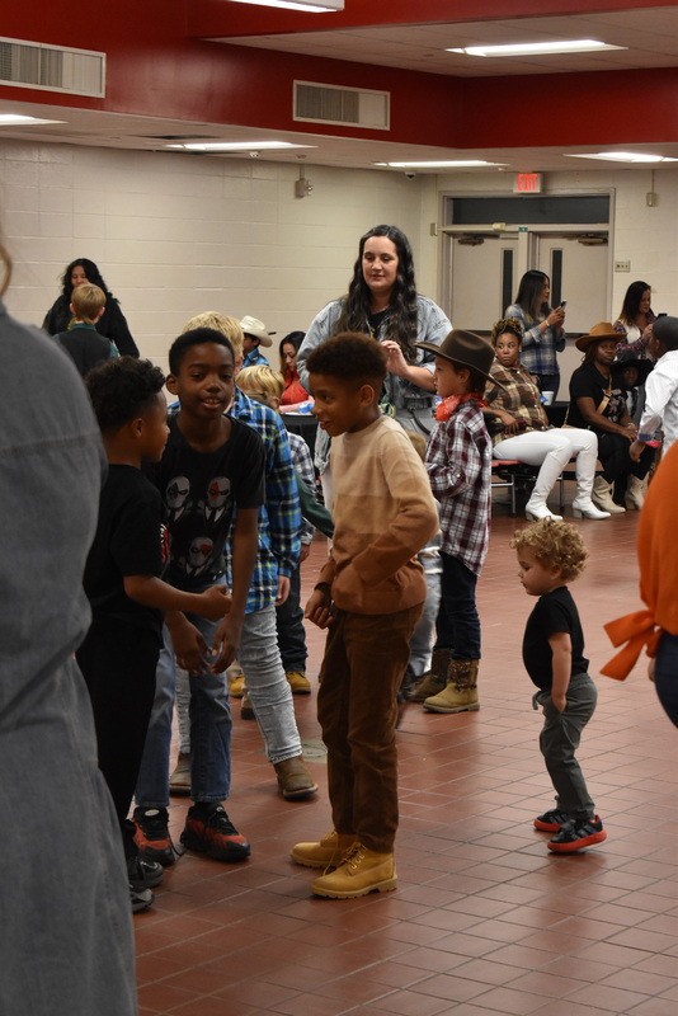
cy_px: 508
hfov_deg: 16.6
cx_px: 339
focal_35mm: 82
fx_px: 2328
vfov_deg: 24.6
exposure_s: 1/100
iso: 2500
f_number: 7.1
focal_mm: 55
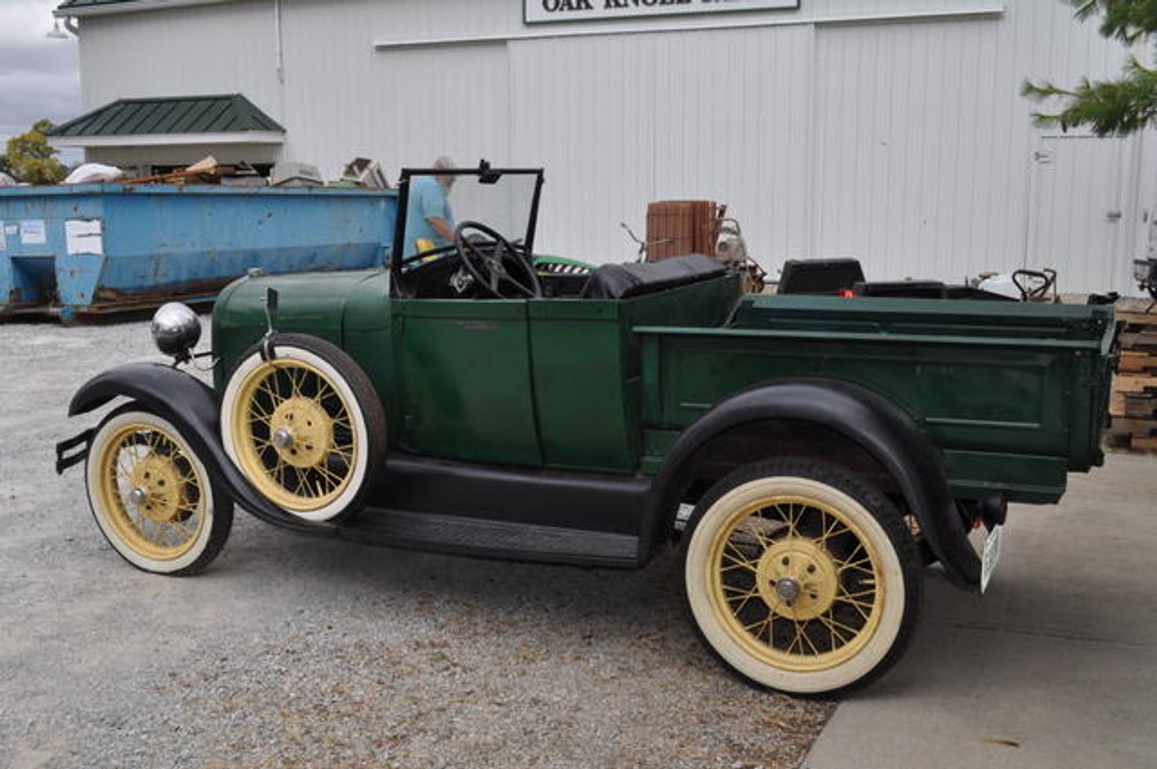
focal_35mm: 39
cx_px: 578
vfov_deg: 34.1
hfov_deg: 49.6
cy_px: 384
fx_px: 1252
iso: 200
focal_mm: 26
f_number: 8
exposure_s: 1/200
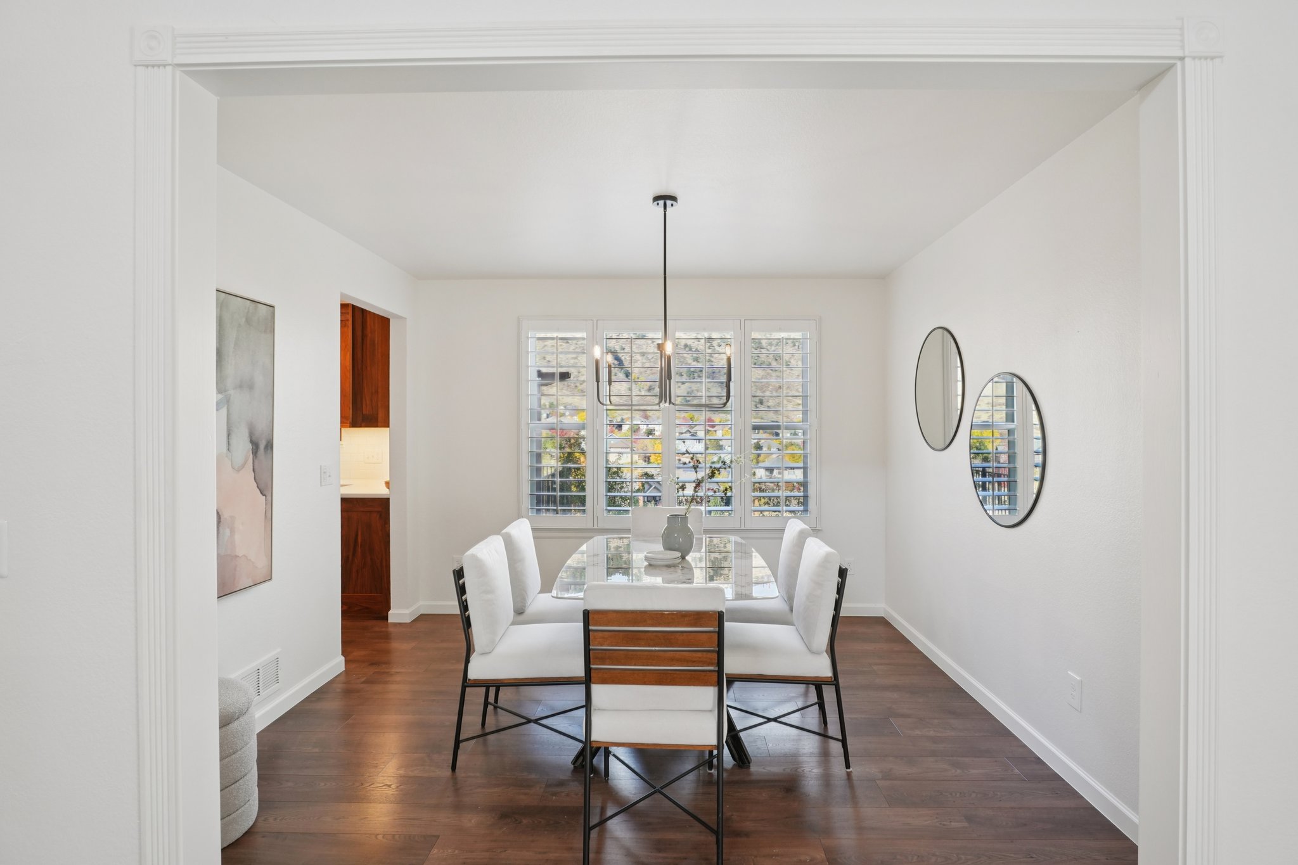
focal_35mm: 18
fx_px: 649
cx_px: 649
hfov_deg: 90.0
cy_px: 432
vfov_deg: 67.4
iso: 250
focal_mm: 12
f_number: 8
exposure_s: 1/30
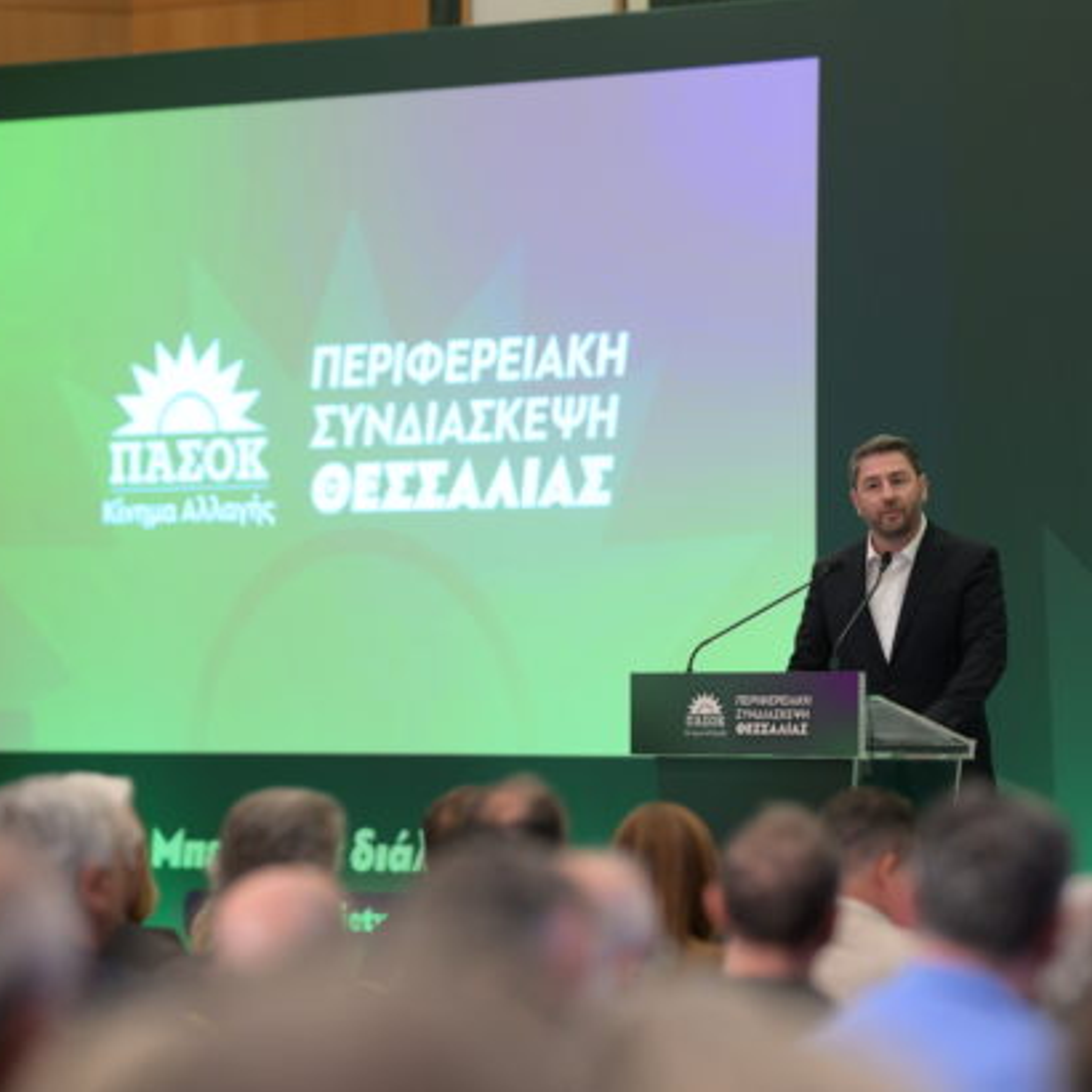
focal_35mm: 173
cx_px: 530
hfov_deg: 10.1
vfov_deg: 10.1
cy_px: 546
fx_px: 6174
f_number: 2
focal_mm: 135
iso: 1000
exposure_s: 1/200
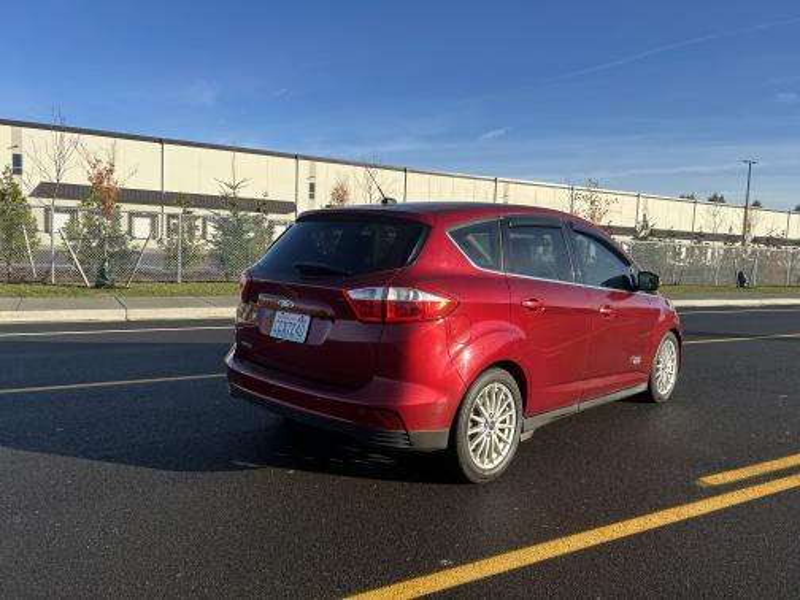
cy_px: 300
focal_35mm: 26
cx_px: 400
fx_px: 601
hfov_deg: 67.3
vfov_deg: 53.1
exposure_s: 1/3257
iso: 50
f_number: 1.5
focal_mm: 5.7
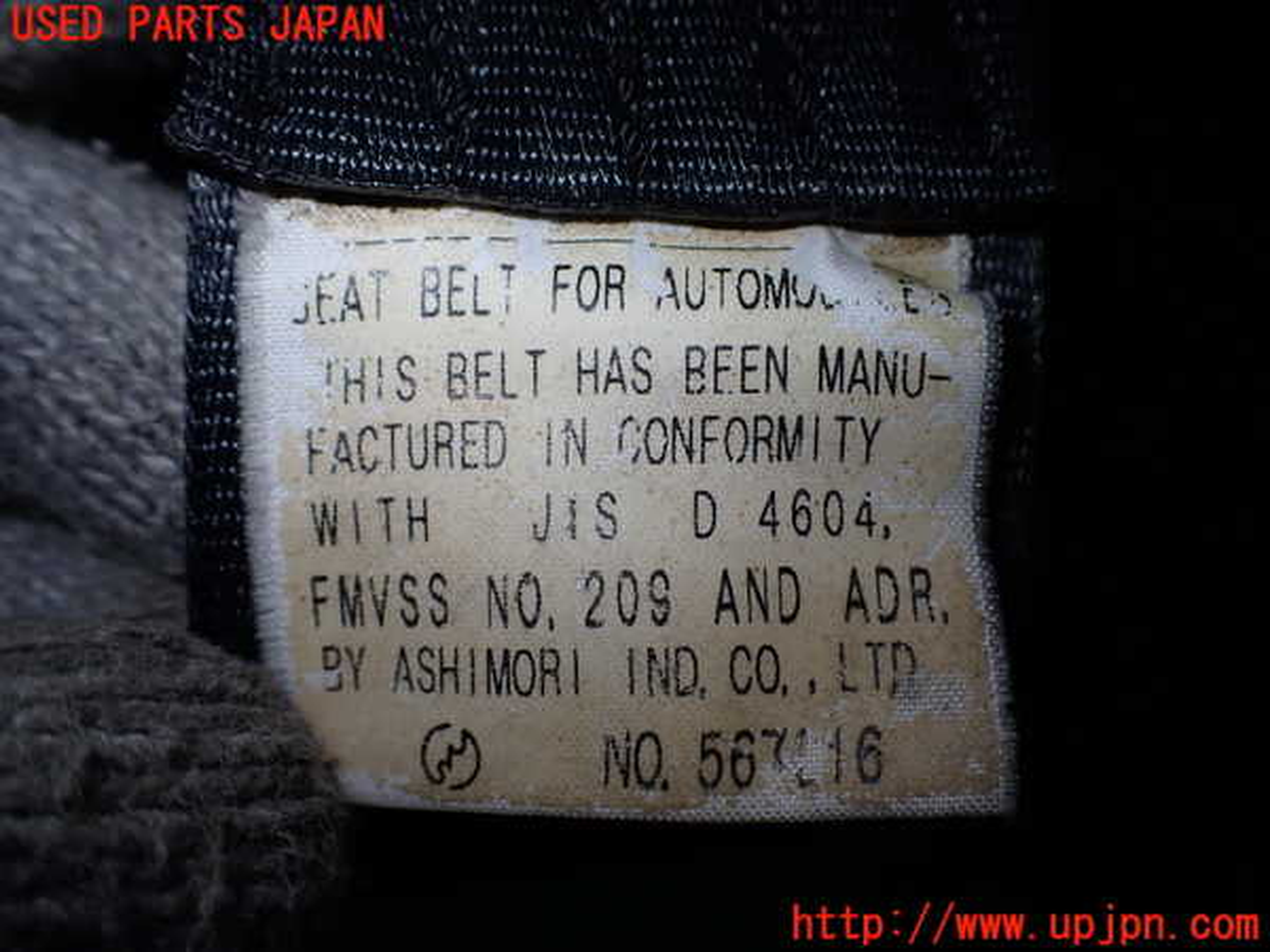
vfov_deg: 46.8
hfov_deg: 60.0
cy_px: 476
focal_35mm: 30
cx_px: 635
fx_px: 1101
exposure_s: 1/200
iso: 100
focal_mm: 5.4
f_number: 2.3
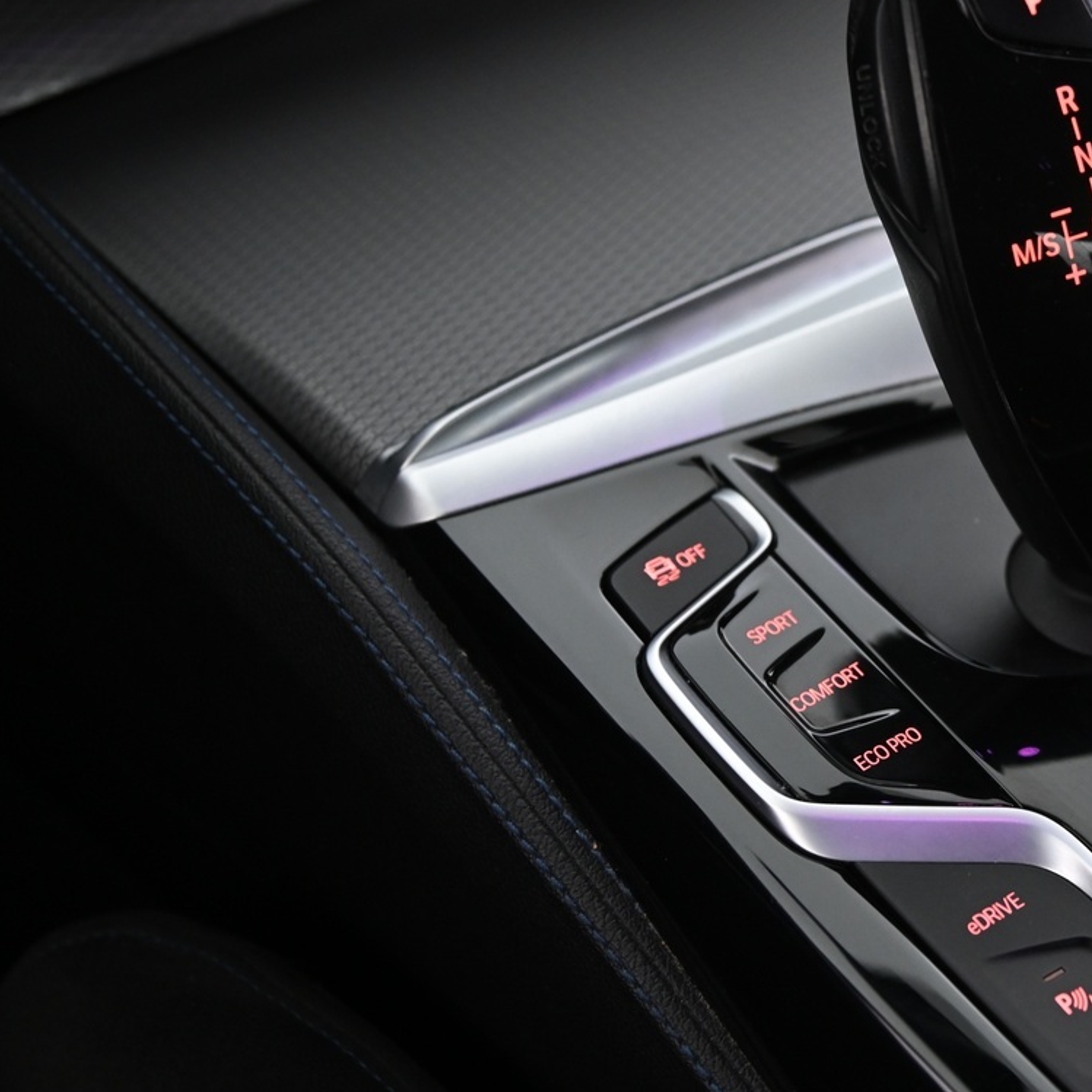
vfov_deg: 21.4
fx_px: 2891
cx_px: 1082
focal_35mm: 81
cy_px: 633
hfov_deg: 20.7
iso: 2000
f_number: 4
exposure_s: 1/15
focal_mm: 44
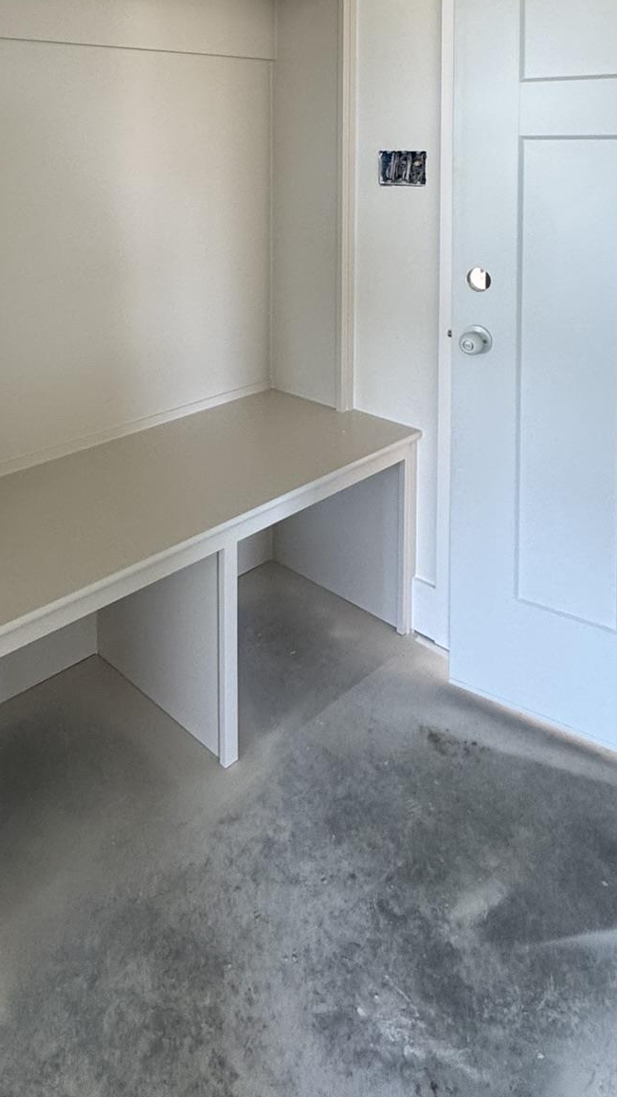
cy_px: 171
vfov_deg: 62.0
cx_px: 140
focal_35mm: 27
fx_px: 785
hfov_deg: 41.4
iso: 160
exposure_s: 1/99
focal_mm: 2.22
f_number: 2.2
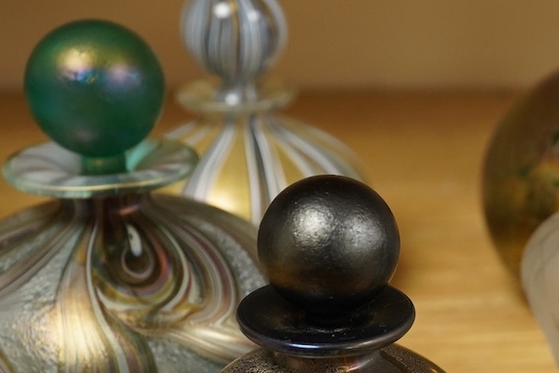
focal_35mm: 88
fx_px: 1367
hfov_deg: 22.7
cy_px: 356
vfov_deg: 15.3
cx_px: 457
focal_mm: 30
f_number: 9
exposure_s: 1/125
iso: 2000
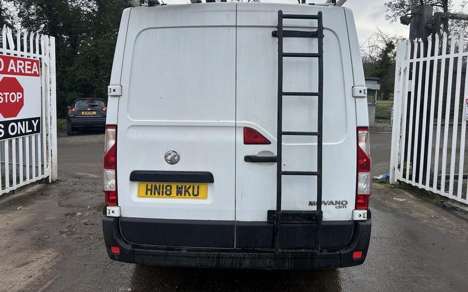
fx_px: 357
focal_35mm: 28
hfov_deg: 66.5
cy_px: 121
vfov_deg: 44.4
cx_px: 235
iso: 50
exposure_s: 1/1468
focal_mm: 5.7
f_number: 1.5
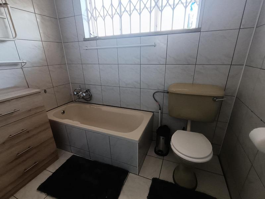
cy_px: 100
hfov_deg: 91.0
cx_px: 132
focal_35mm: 17
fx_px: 130
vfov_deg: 74.7
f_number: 2.2
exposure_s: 1/50
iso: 467
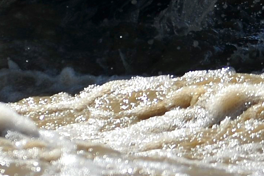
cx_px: -355
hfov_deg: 1.2
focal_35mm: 1770
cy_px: -239
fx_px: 12973
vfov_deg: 0.8
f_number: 2.8
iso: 200
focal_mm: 300
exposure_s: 1/4000
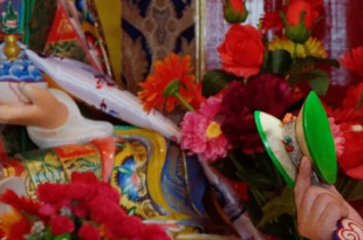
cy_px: 170
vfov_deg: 1.8
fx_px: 7795
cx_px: 292
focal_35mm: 775
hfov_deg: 2.7
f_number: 5.6
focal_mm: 200
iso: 2000
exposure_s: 1/320
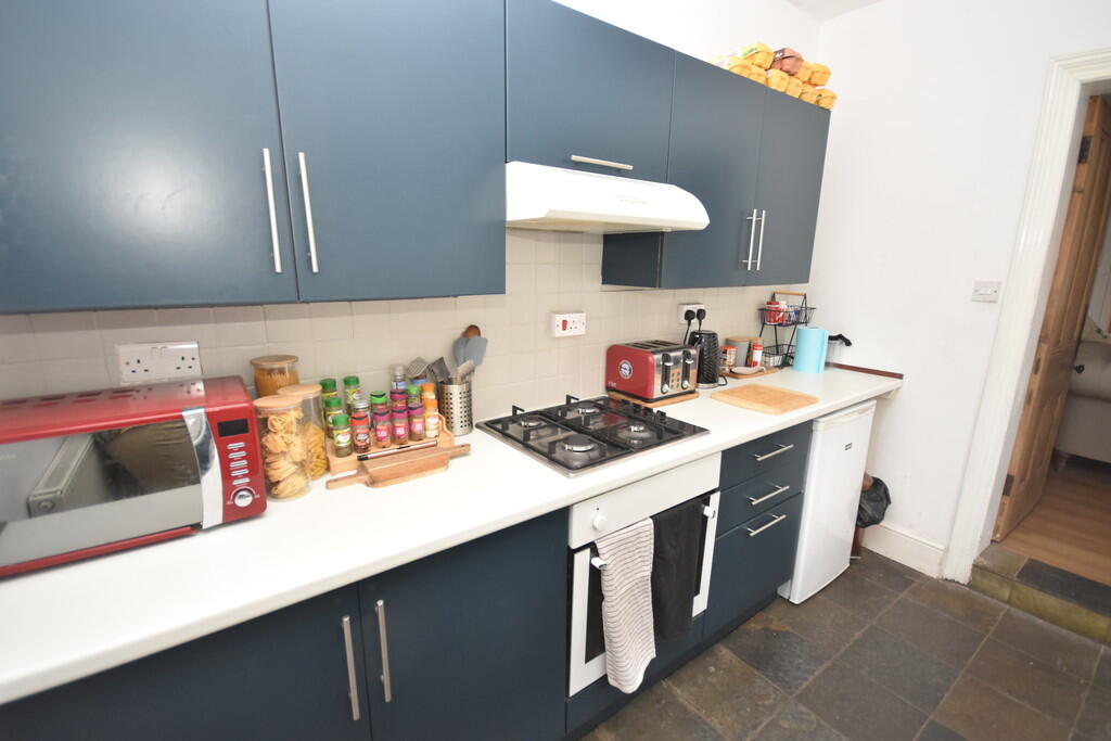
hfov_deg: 100.4
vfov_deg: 77.3
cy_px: 370
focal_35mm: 15
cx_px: 556
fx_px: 463
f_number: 4
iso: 1000
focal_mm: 10
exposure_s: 1/125
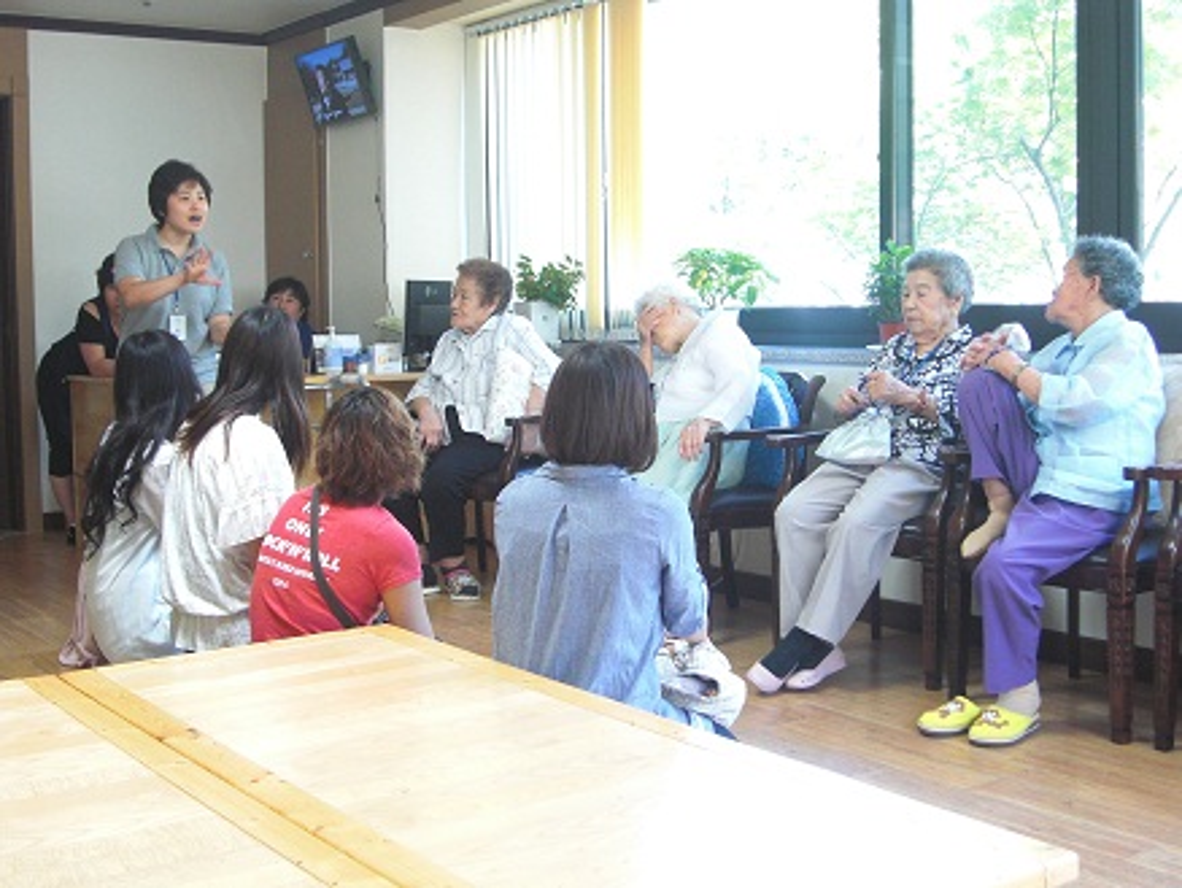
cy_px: 444
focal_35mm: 46
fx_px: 1572
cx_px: 591
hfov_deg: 41.2
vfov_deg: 31.5
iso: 200
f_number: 3.3
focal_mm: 8.2
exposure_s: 1/20
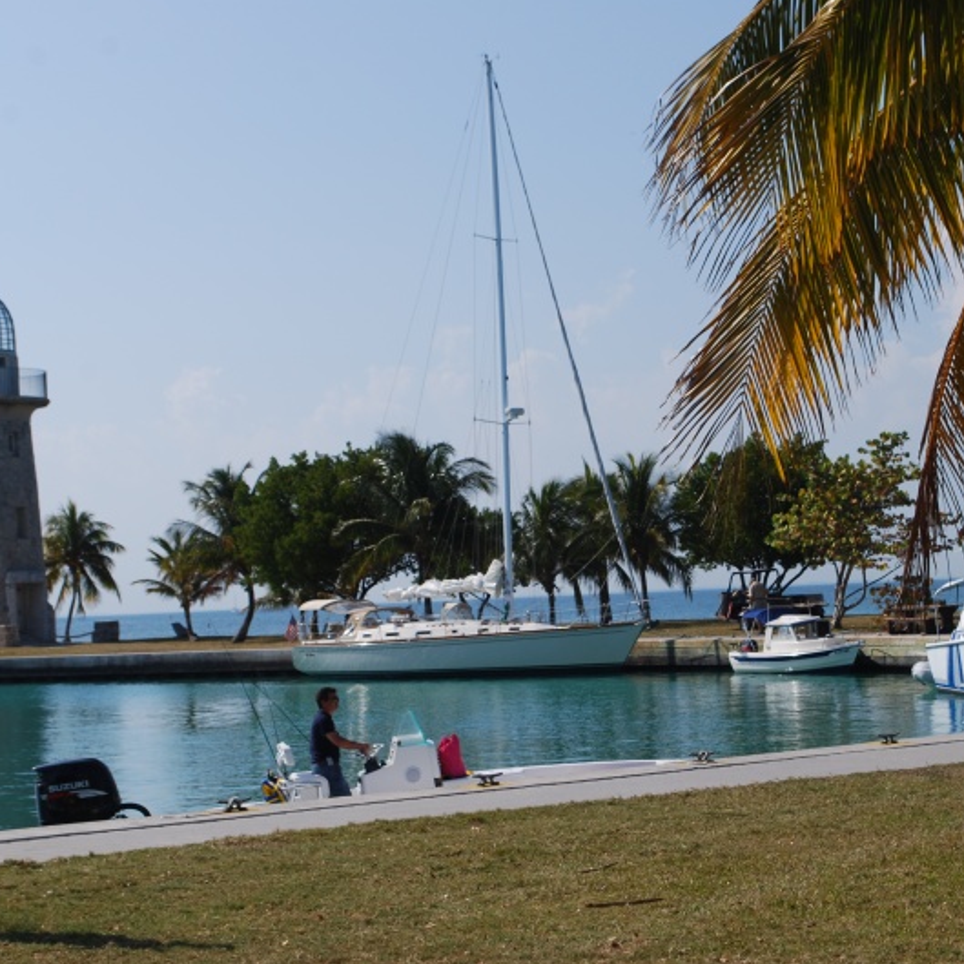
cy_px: 487
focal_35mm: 85
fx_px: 2678
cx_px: 525
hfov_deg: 20.4
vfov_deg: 20.4
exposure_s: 1/320
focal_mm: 44
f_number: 9
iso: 100
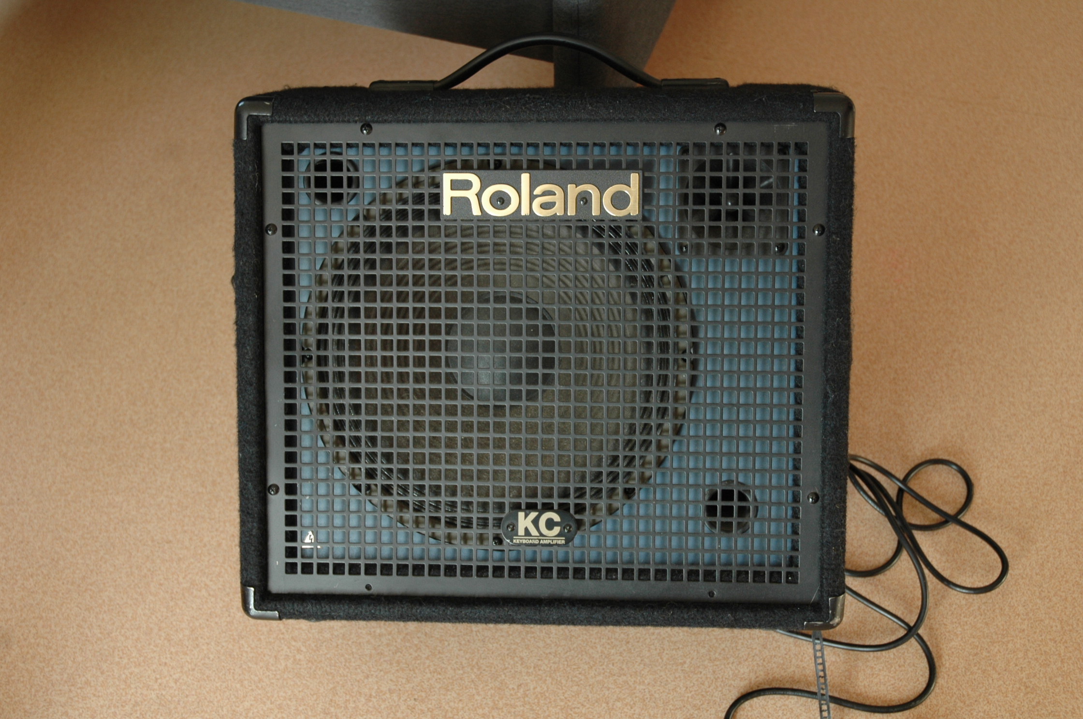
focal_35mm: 46
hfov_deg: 42.4
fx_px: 1397
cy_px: 360
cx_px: 542
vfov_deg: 28.9
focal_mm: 31
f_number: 4
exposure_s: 1/30
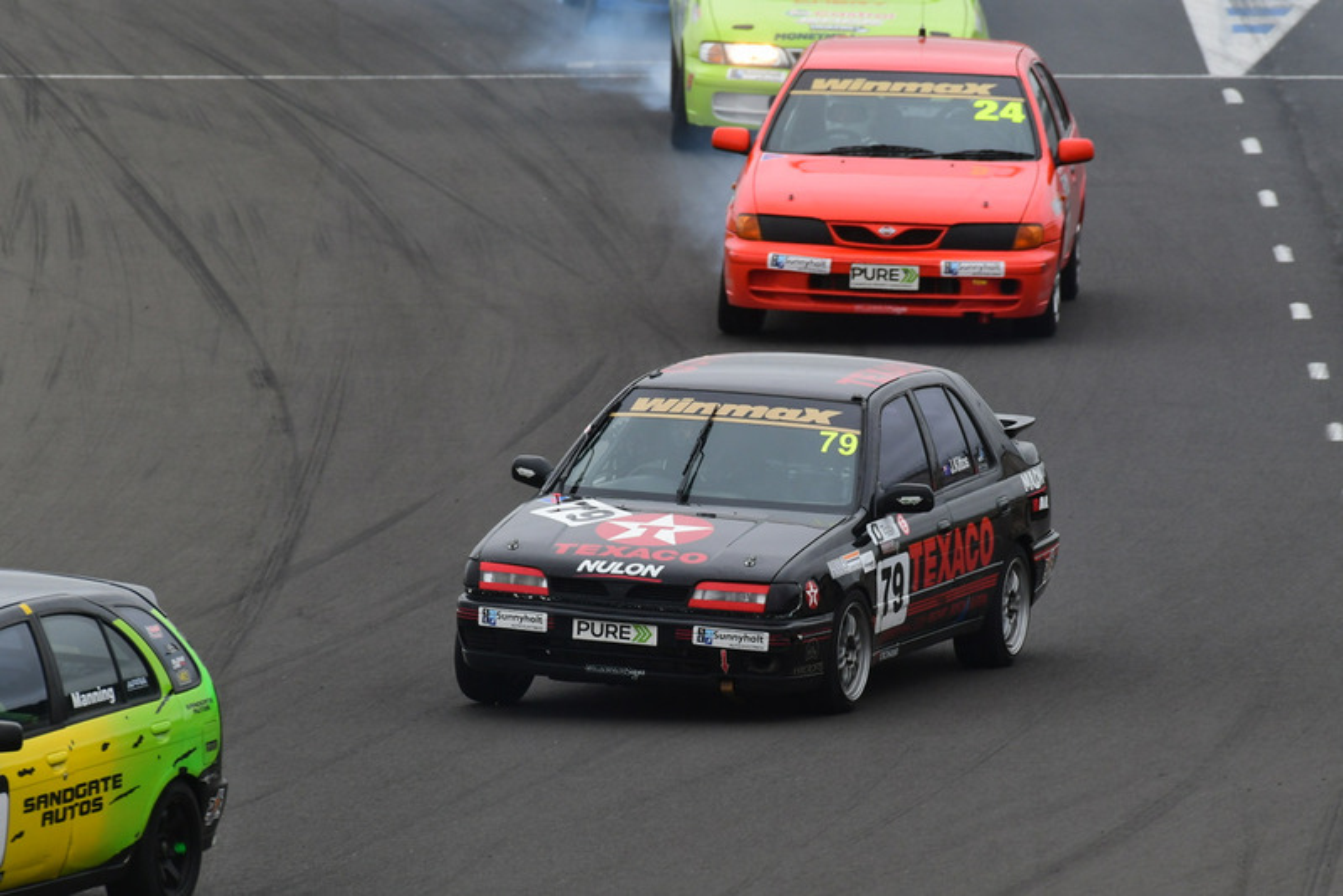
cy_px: 448
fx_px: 27988
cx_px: 672
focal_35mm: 750
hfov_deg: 2.7
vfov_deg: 1.8
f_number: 10
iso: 640
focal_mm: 500
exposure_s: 1/640
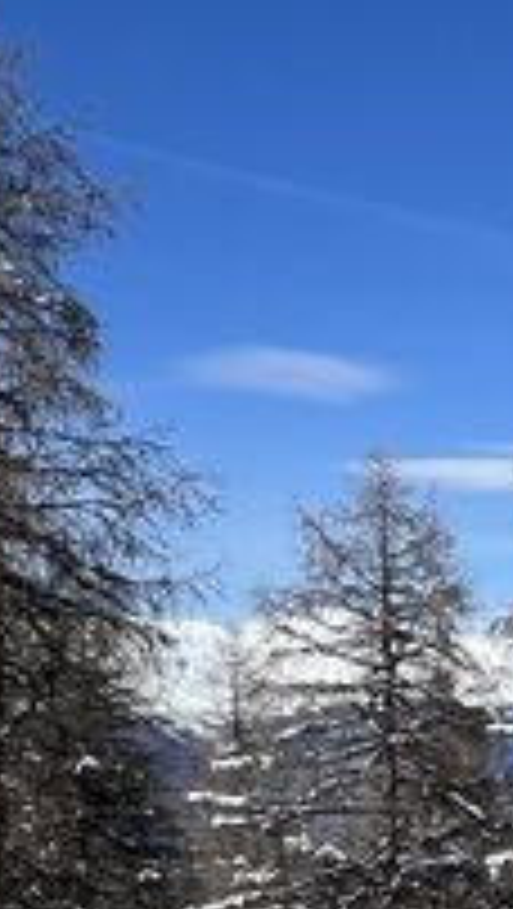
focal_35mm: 63
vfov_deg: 32.5
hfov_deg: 13.7
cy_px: 713
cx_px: 1238
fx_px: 1520
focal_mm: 1.57
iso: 32
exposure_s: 1/3650
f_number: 1.8
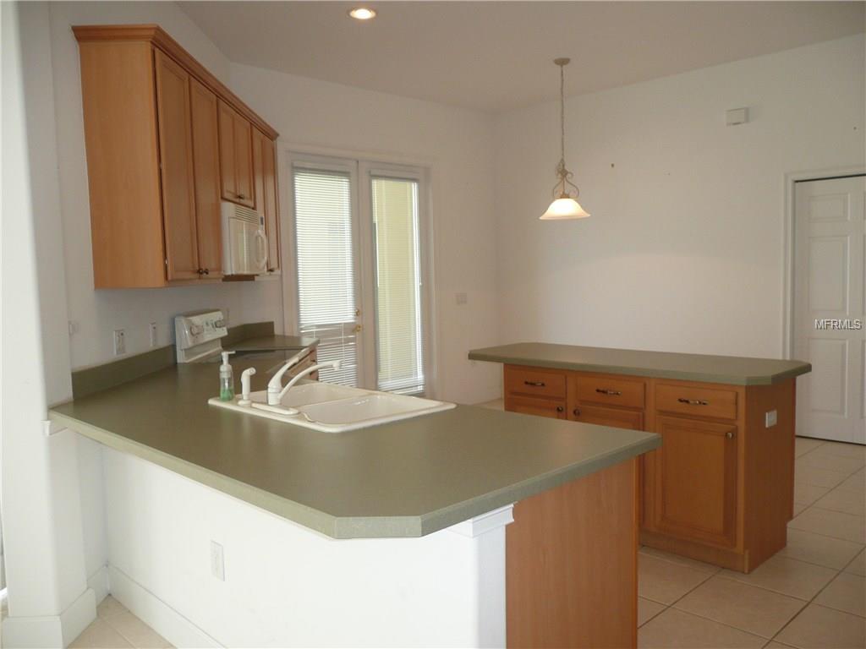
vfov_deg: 49.7
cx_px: 433
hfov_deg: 63.4
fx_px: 700
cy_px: 324
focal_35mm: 28
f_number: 3.3
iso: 160
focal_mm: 4.6
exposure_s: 1/30
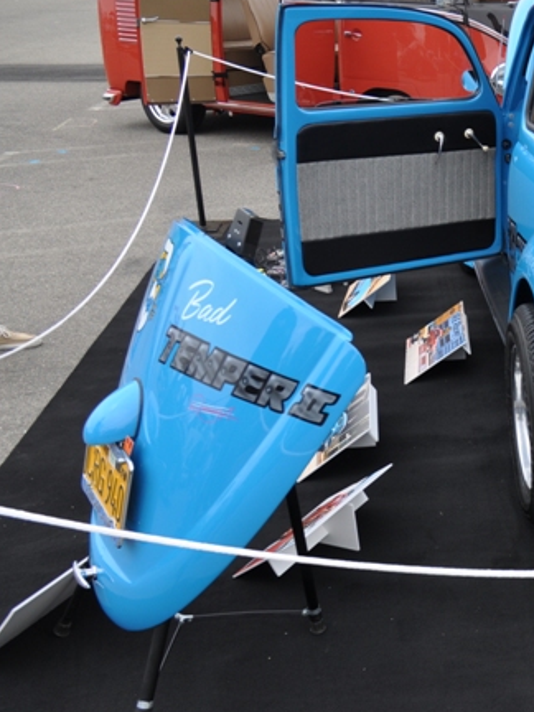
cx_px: 648
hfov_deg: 26.7
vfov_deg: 39.7
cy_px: 360
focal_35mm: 48
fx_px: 987
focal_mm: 18
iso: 200
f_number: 6.3
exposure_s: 1/160
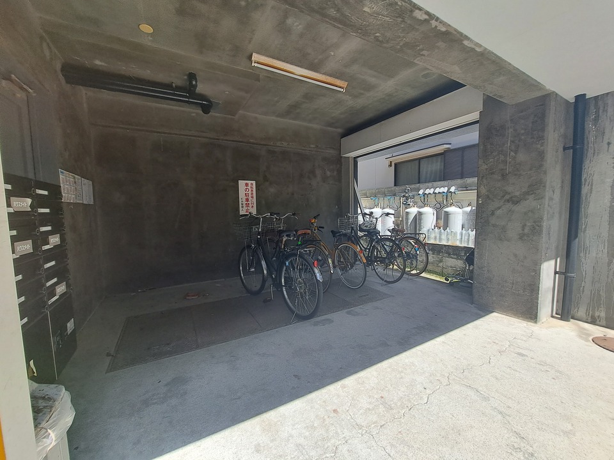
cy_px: 230
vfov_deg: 89.9
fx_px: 231
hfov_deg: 106.2
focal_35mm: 13
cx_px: 307
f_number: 2.2
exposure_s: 1/328
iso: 50
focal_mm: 1.74
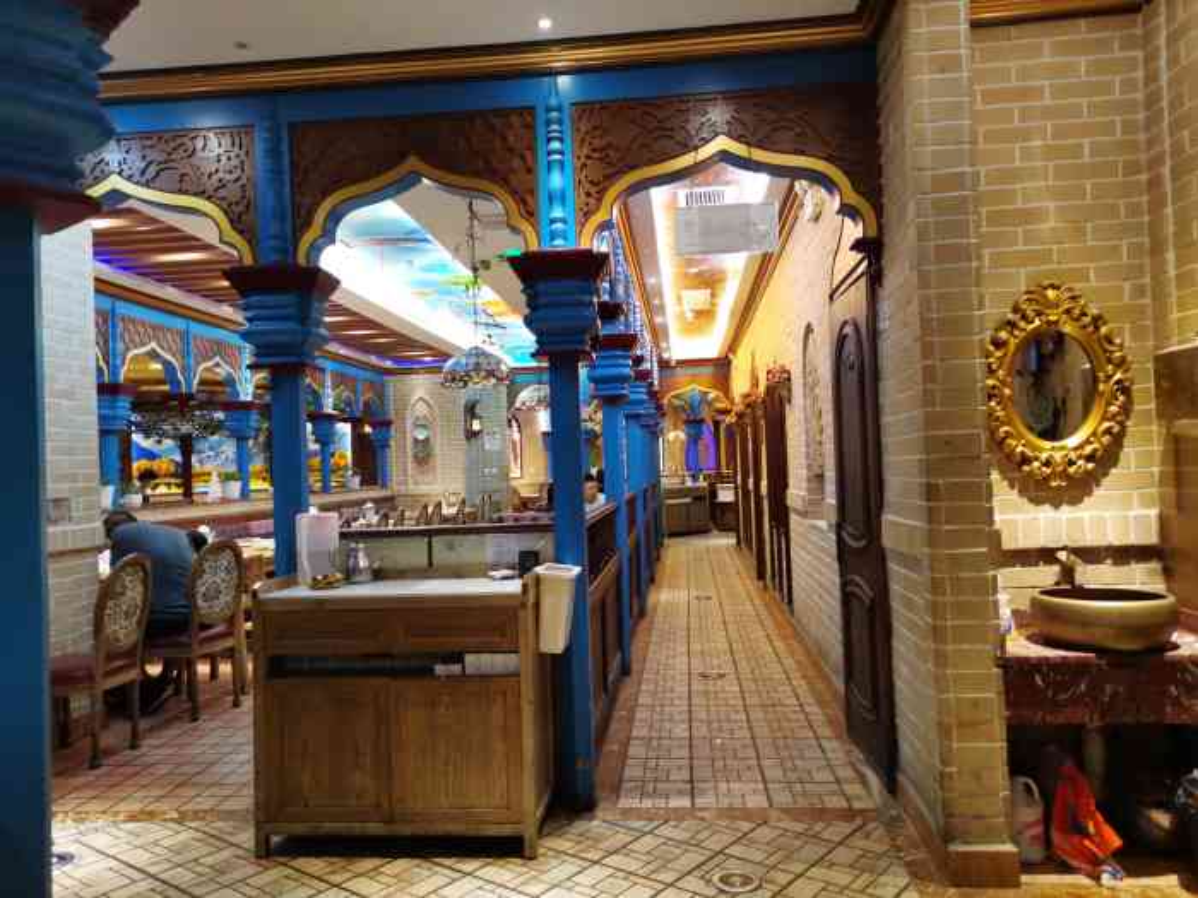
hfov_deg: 65.3
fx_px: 934
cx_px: 599
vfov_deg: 51.4
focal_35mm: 27
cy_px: 449
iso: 320
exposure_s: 1/33.3
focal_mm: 5.58
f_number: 1.8
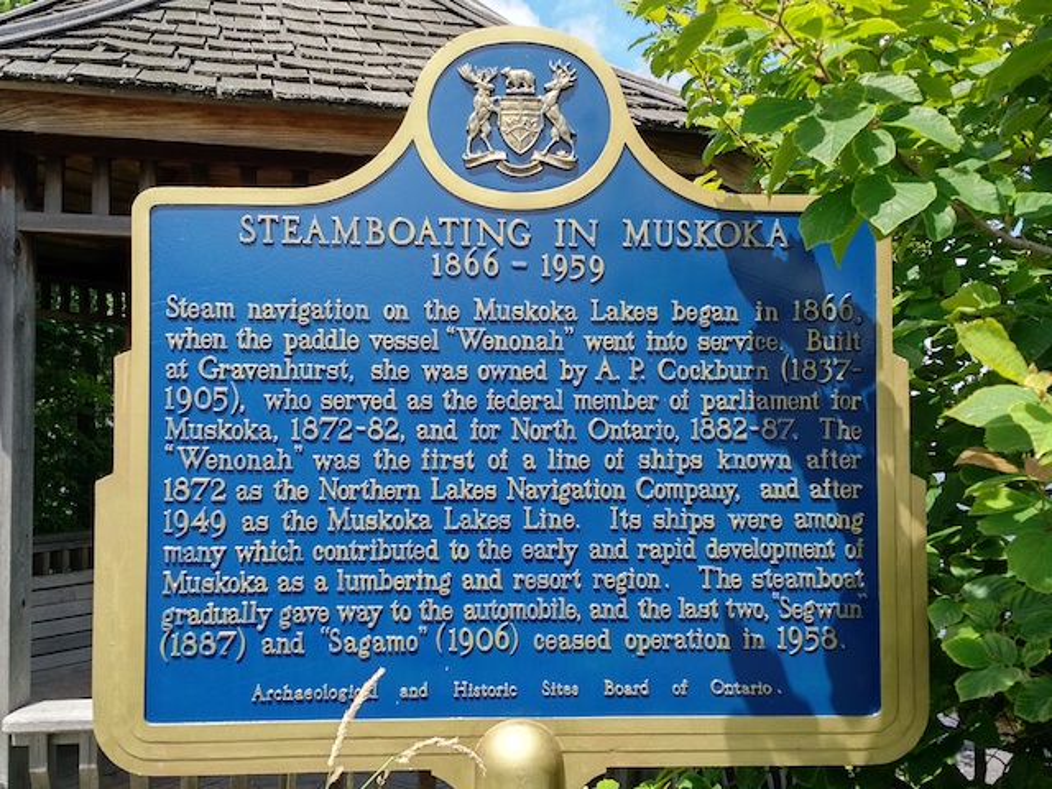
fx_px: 821
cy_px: 394
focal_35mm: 27
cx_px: 526
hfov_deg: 65.3
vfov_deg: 51.4
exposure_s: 1/1238
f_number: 2.2
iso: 50
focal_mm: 4.75
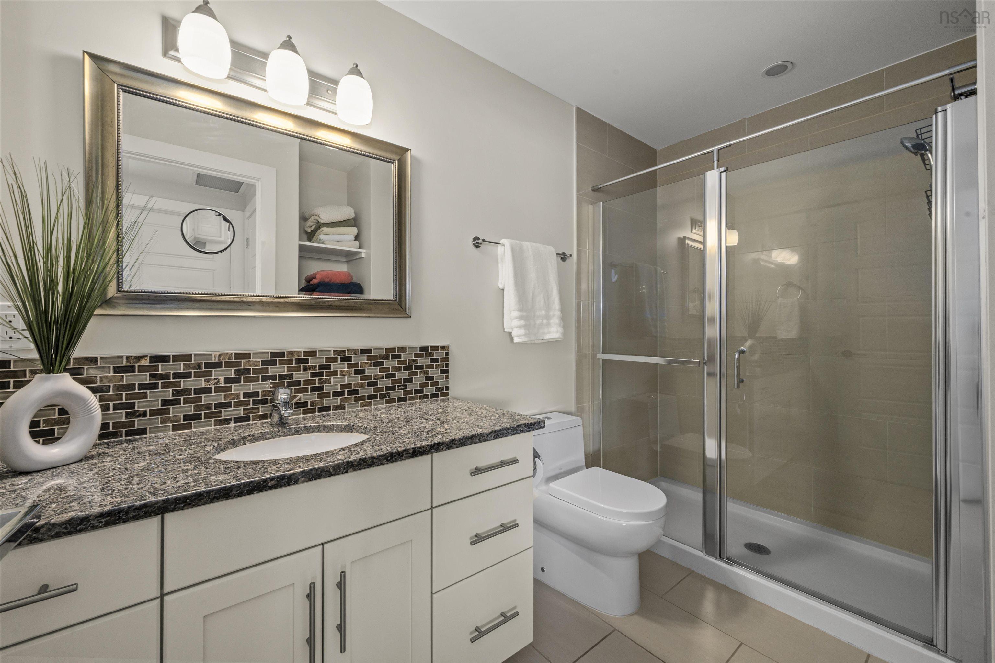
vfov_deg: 81.2
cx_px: 498
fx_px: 387
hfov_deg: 104.3
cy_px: 332
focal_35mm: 14
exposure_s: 1/3
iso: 400
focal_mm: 14
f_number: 13
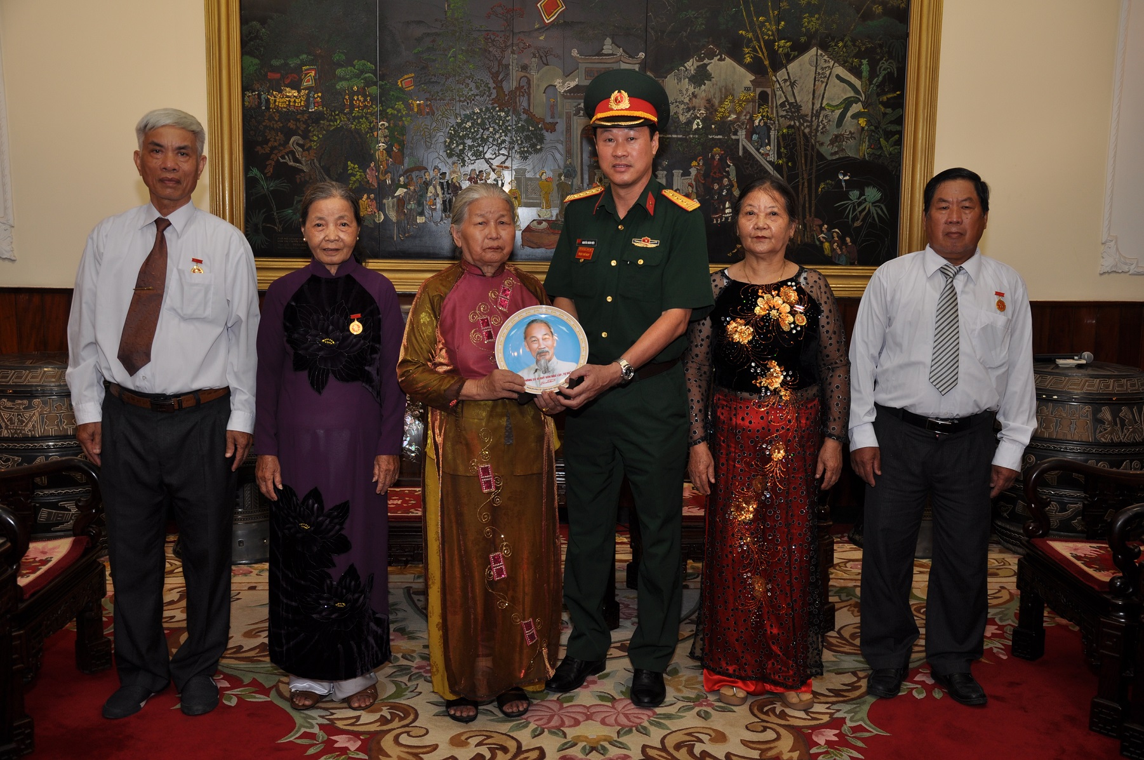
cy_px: 380
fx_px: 1190
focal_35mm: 38
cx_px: 572
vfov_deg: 35.4
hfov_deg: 51.3
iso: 200
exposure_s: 1/60
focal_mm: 25
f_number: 5.6
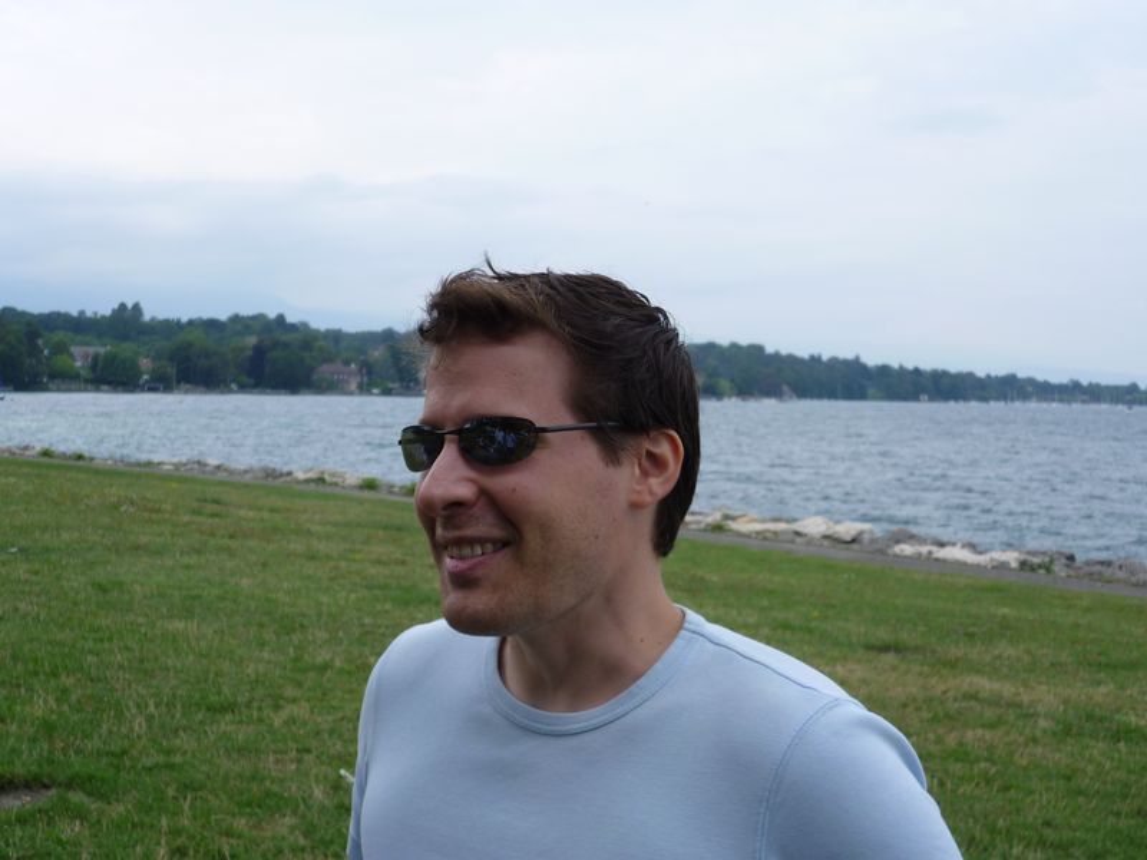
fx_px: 1955
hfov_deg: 32.7
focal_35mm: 59
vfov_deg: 24.8
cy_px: 430
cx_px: 574
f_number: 4
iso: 80
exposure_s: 1/500
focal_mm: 10.5
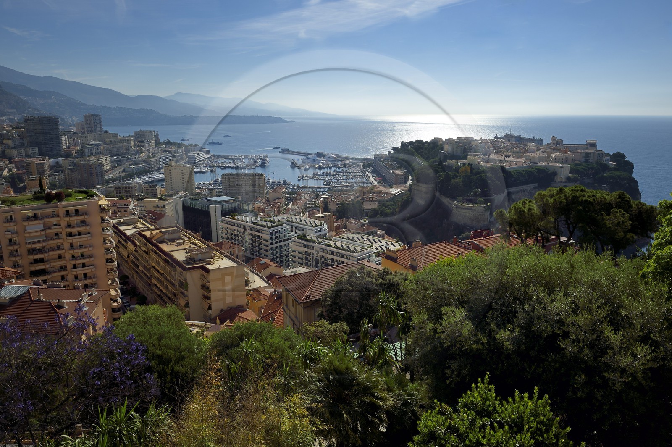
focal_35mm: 24
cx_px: 336
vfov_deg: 53.1
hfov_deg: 73.8
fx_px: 448
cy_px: 224
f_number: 16
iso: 200
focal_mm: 24
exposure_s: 1/200
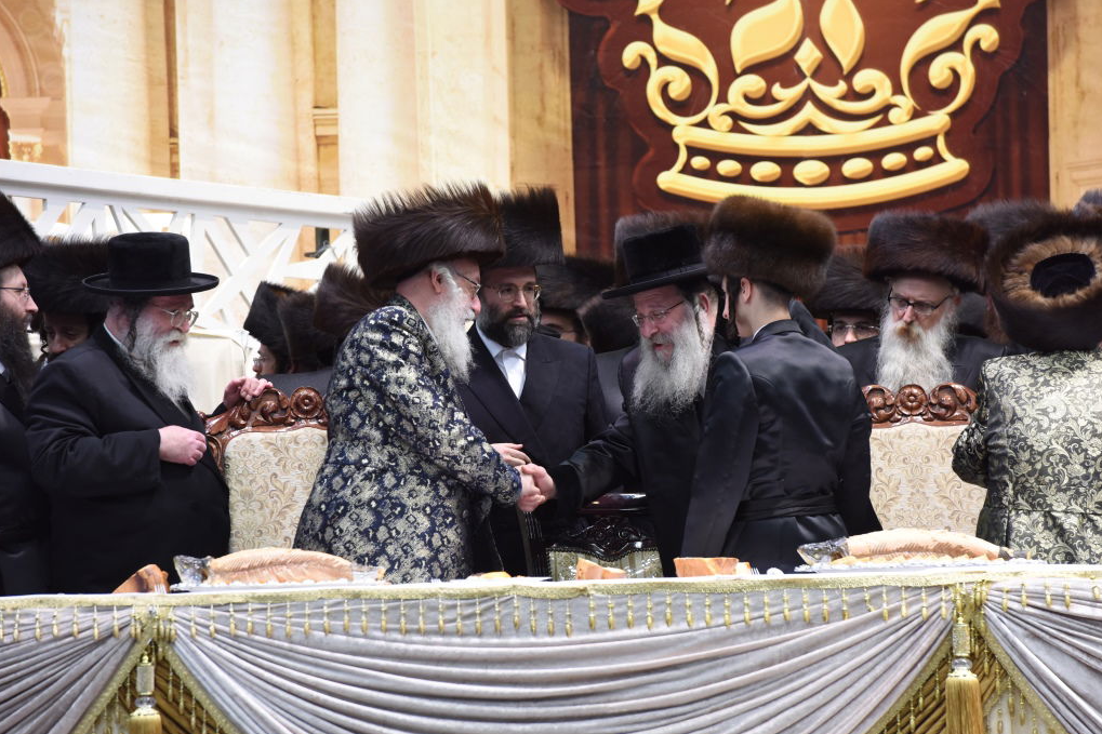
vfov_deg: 6.8
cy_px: 367
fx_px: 6151
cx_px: 550
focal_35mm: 201
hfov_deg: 10.2
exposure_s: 1/125
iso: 2000
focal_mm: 200
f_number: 5.6
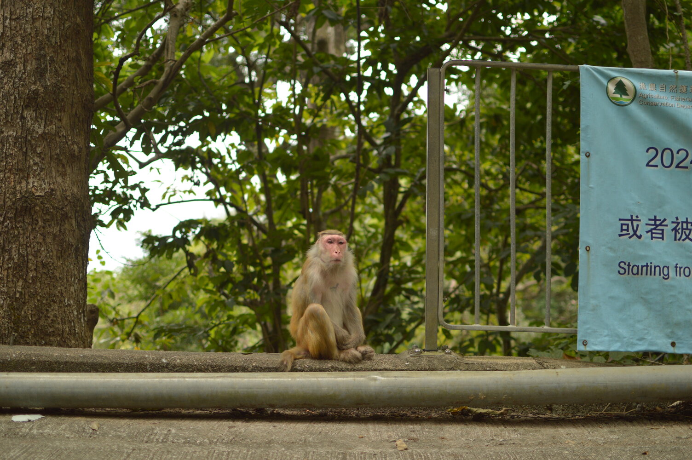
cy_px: 230
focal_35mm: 52
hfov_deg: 37.9
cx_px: 346
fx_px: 1008
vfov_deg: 25.7
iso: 200
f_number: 1.8
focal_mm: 35
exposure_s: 1/800
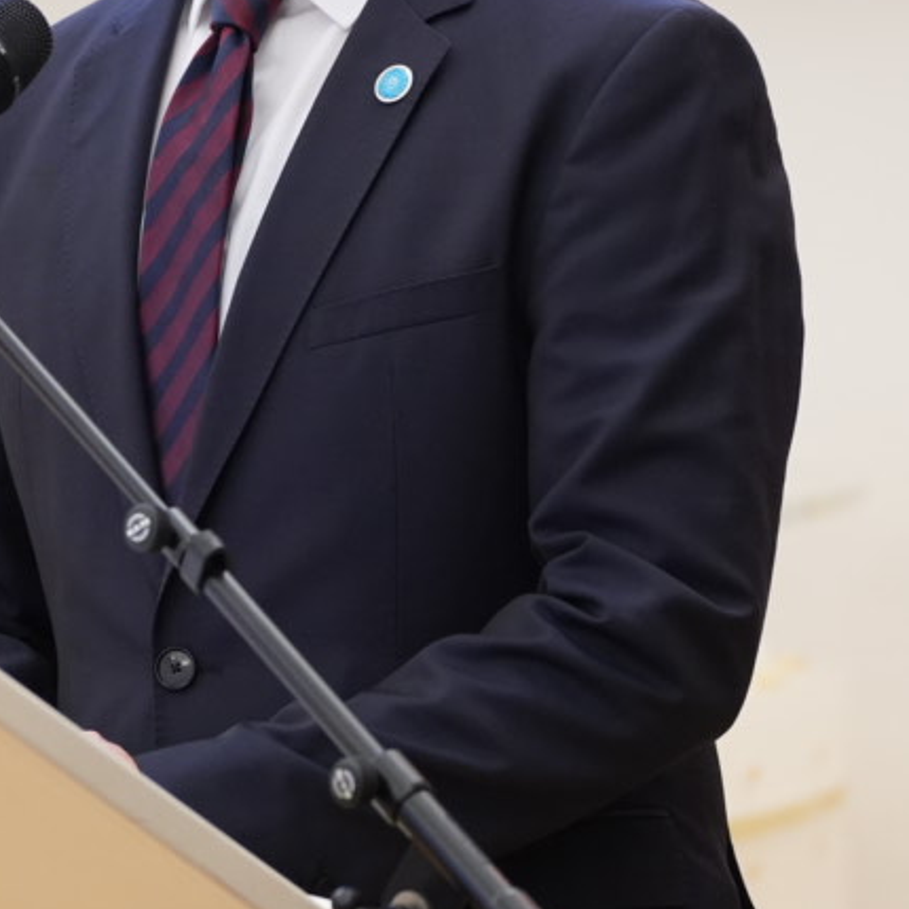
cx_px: 378
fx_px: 8645
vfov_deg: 6.0
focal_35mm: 291
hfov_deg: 6.0
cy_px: 266
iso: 1600
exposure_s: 1/160
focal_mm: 91
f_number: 3.2
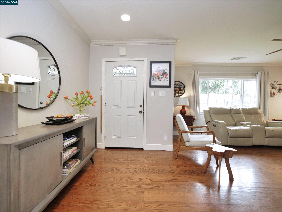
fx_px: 114
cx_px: 141
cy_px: 106
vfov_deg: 85.7
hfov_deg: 102.1
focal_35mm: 14
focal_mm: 7
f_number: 2.8
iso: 800
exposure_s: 1/160
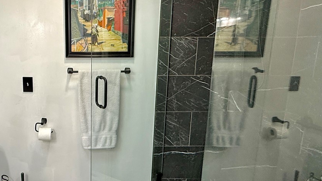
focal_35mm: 29
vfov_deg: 40.1
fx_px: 248
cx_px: 83
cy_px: 94
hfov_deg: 62.5
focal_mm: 2.22
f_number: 2.2
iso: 160
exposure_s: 1/120
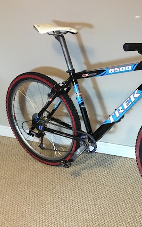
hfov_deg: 24.6
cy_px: 154
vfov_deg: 39.0
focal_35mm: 51
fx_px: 316
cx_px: 128
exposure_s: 1/15
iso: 400
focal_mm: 4.15
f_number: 2.2
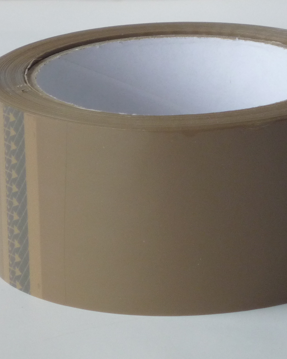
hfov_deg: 5.3
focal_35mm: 294
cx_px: 177
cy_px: 180
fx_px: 3122
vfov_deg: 6.6
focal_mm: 22
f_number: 5.9
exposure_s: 1/125
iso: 200
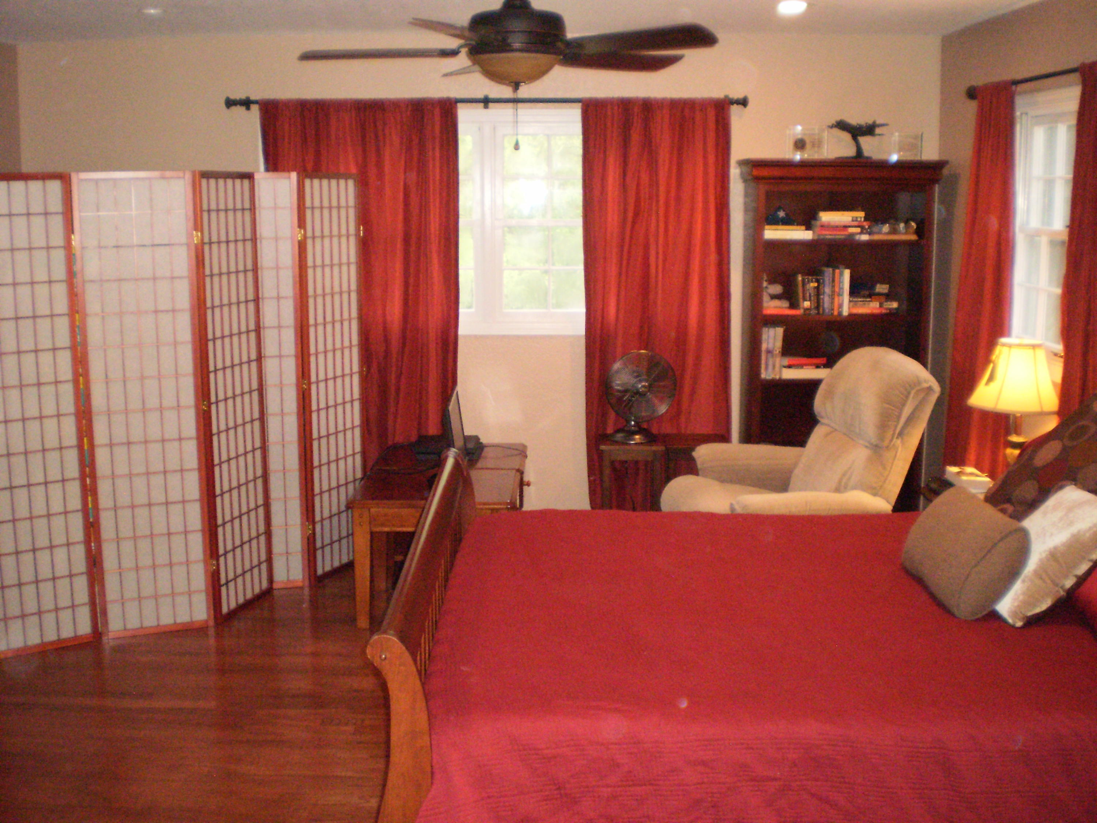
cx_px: 548
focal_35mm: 42
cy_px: 412
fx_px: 1331
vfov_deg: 34.3
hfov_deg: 44.8
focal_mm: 7.4
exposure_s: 1/30
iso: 640
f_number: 3.5
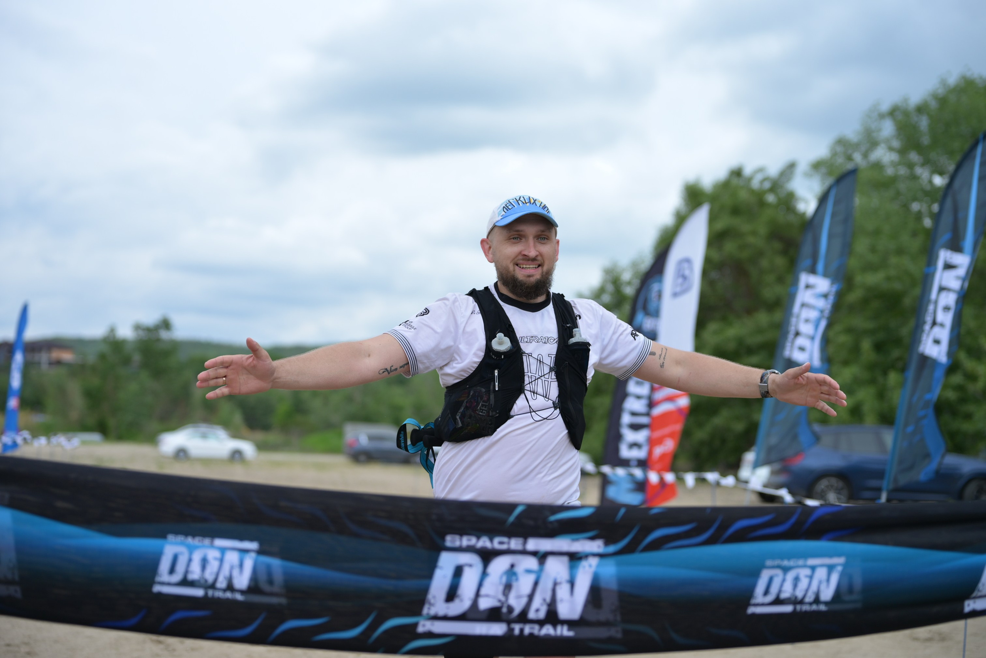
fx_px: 1753
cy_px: 329
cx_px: 493
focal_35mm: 64
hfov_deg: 31.4
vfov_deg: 21.2
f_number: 2.4
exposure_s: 1/2500
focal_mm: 64
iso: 200
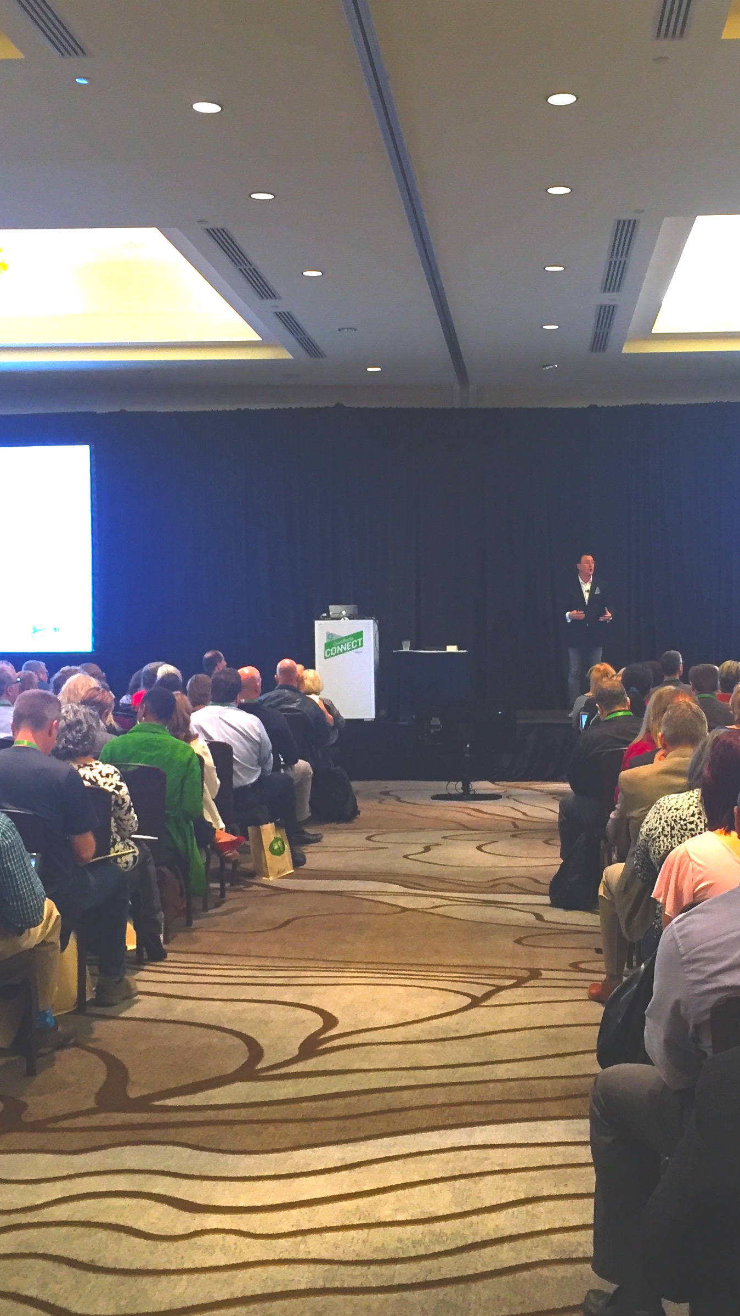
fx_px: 1500
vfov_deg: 47.4
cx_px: 457
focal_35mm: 43
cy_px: 663
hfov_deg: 27.6
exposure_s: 1/30
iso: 80
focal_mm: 4.15
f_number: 2.2
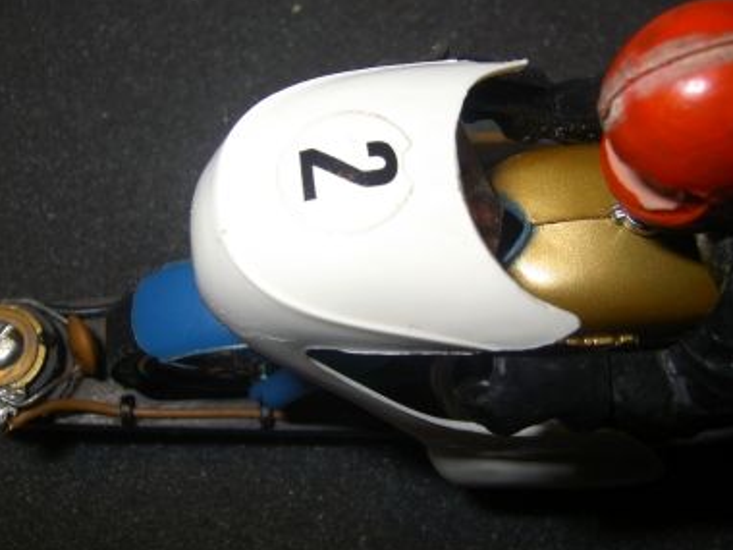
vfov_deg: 33.6
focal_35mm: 43
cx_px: 415
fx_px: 911
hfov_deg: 43.8
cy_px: 270
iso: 50
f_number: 4.7
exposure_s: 1/60
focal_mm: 5.6
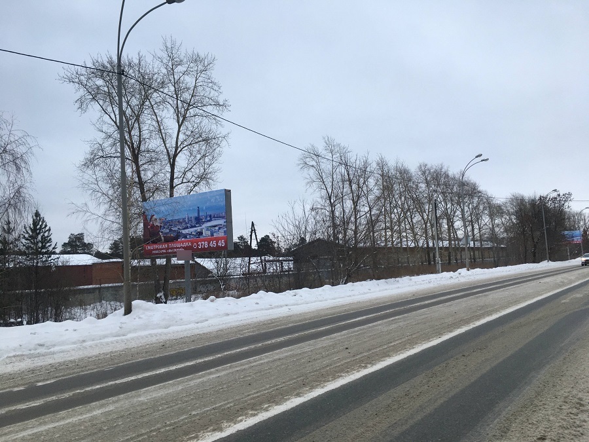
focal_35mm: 29
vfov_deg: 48.2
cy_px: 221
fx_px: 493
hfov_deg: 61.7
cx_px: 294
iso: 40
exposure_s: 1/100
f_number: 2.2
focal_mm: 4.15
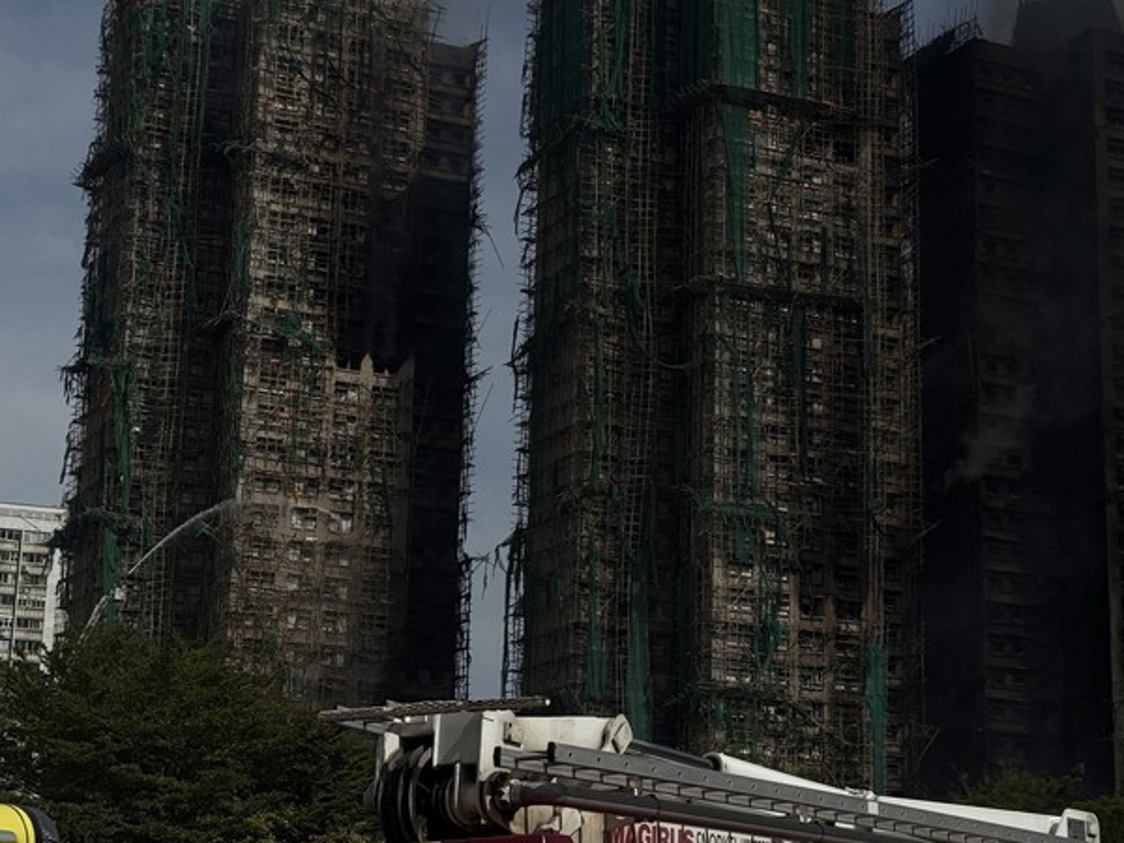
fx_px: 2598
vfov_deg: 18.4
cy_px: 377
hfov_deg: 24.2
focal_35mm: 80
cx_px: 796
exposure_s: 1/16129
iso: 50
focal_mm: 6.76
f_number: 1.78
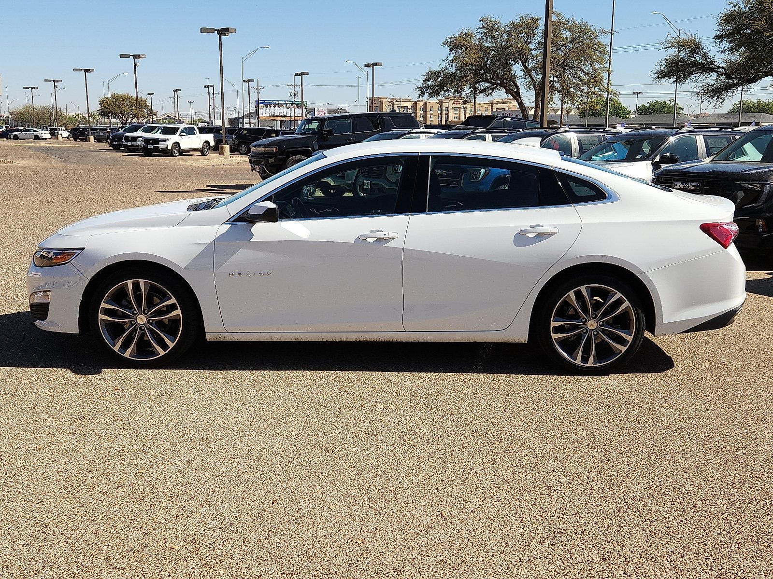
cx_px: 386
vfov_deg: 58.9
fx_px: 514
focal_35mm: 23
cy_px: 290
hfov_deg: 73.9
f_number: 1.8
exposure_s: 1/1667
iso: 50
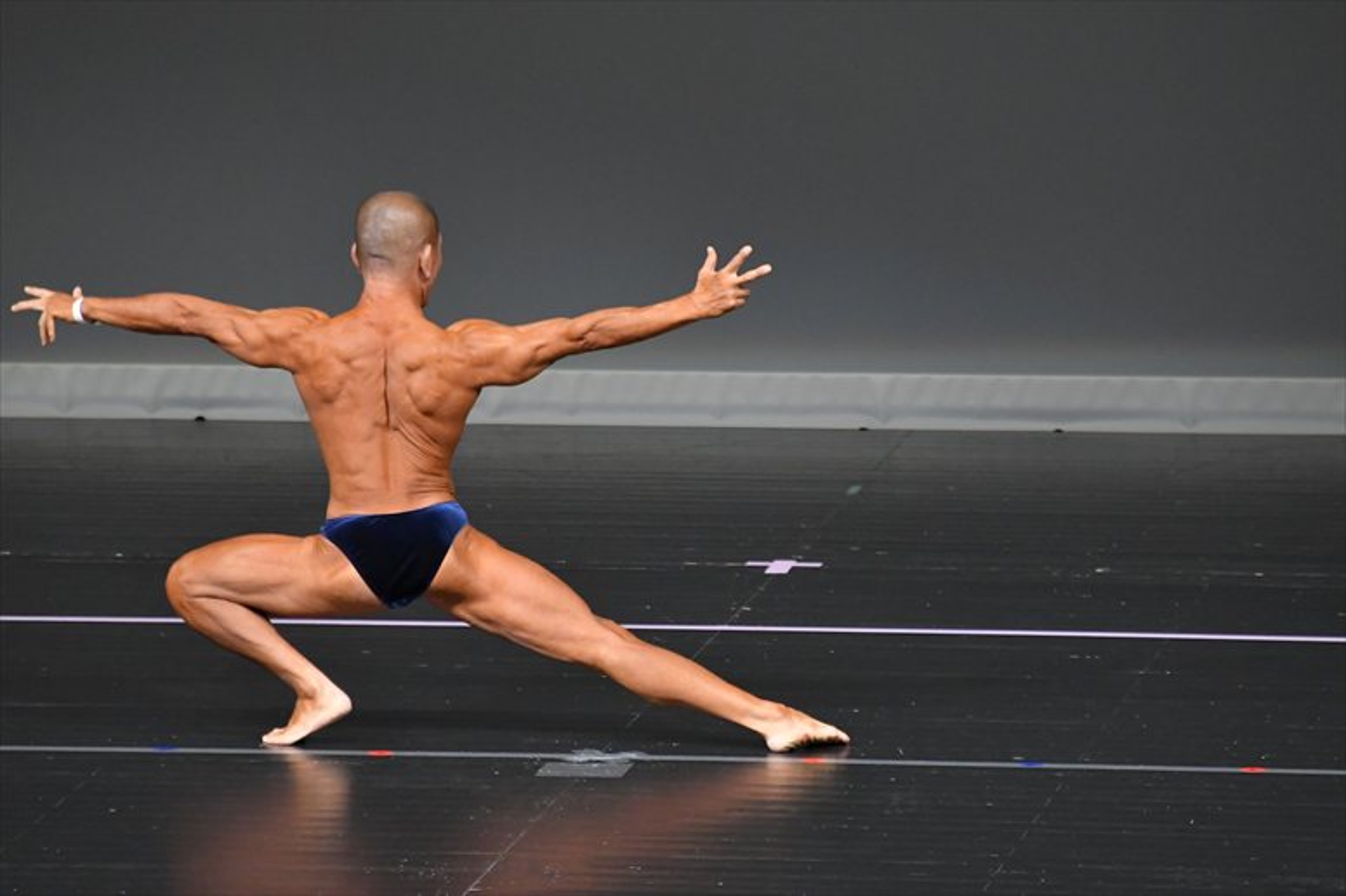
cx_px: 673
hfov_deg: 4.6
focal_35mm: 450
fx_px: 16817
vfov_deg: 3.1
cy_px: 448
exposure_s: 1/400
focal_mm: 300
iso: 4000
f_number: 5.6
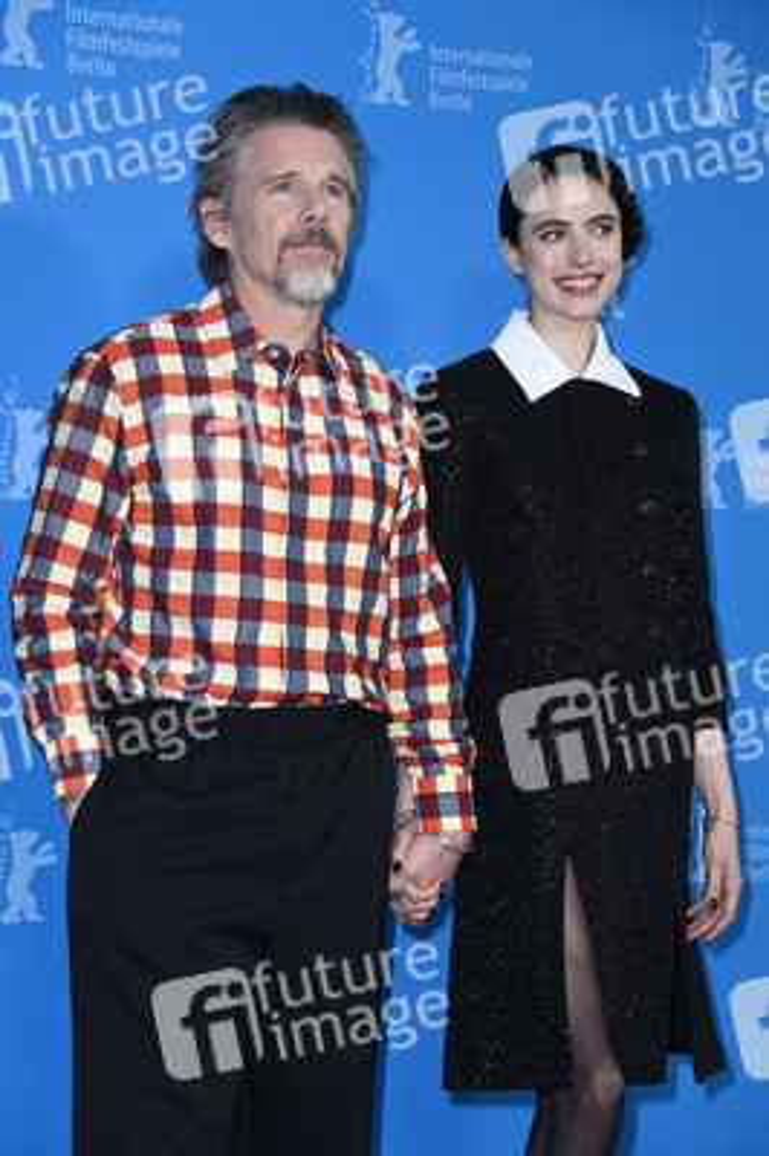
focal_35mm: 100
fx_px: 3209
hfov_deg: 13.7
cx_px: 384
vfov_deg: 20.4
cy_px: 578
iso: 800
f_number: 5.6
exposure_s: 1/200
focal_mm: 100
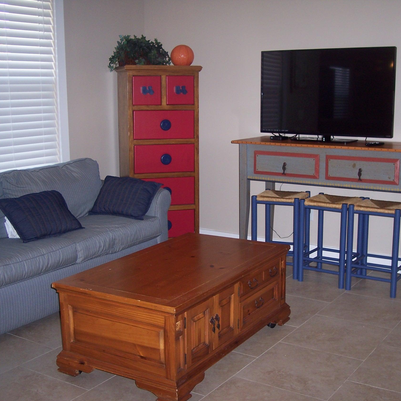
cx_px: 218
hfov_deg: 36.0
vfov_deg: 36.1
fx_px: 616
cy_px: 202
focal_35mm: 47
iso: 100
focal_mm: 8
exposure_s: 1/60
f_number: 2.8
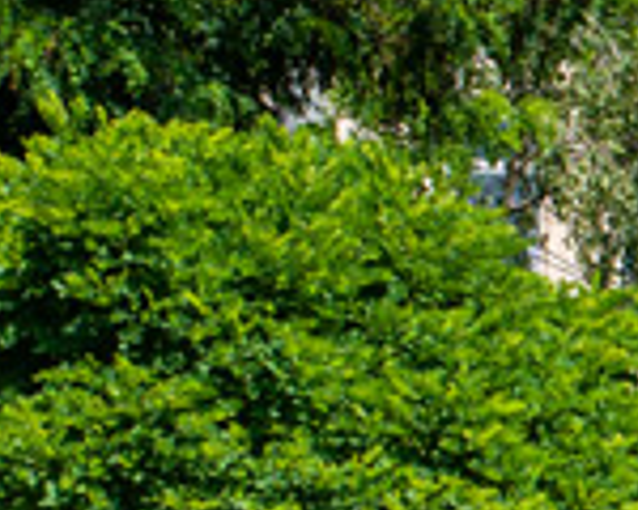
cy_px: 635
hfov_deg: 4.9
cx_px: 1910
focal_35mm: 376
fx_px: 7100
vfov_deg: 4.1
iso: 250
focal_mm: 50
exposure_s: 1/800
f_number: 5
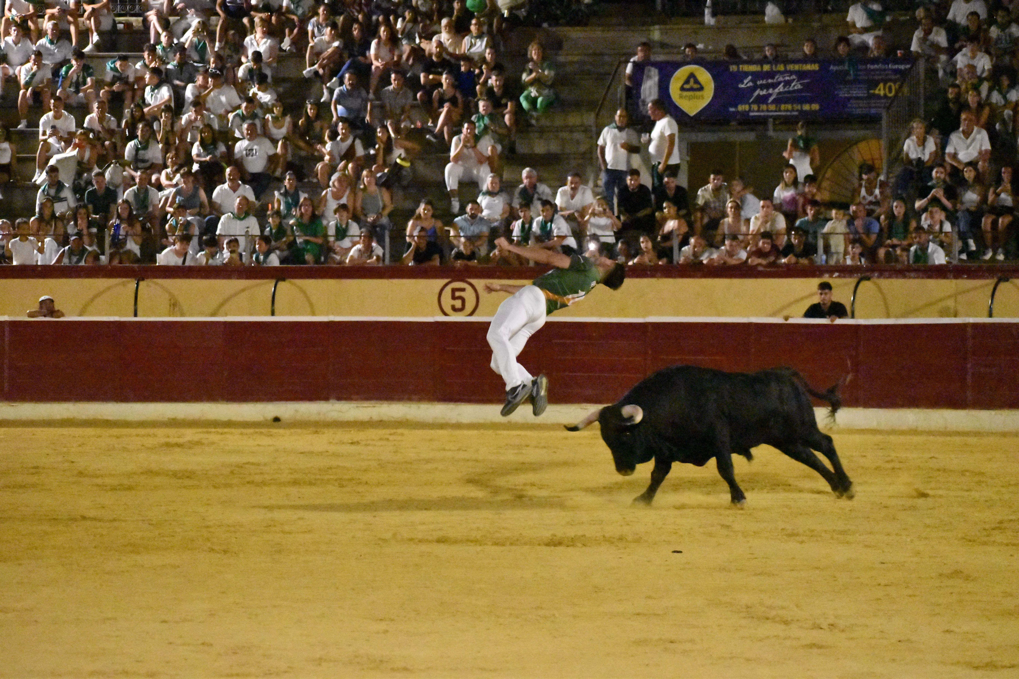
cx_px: 510
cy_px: 340
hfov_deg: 16.1
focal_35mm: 128
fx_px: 3609
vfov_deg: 10.8
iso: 25600
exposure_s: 1/500
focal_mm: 85
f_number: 5.6
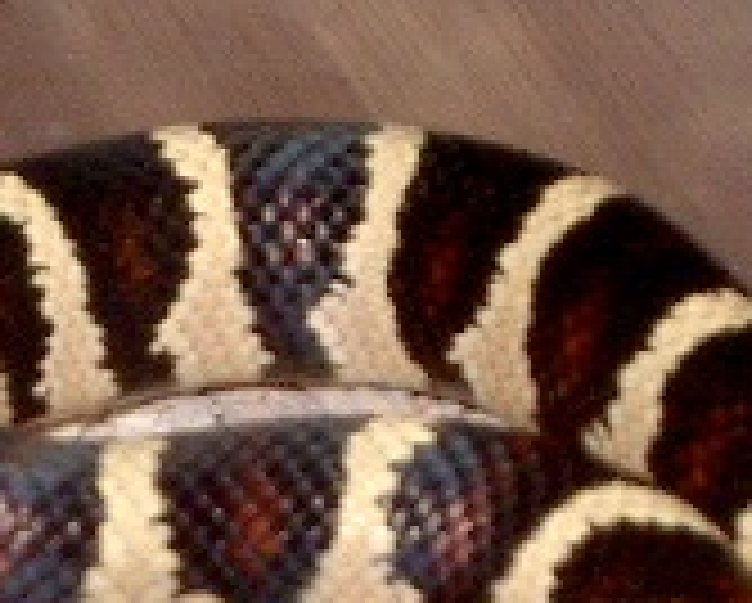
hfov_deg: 6.8
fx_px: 6328
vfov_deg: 5.4
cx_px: -5
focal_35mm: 284
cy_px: 752
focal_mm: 11.5
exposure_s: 1/80
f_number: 6.9
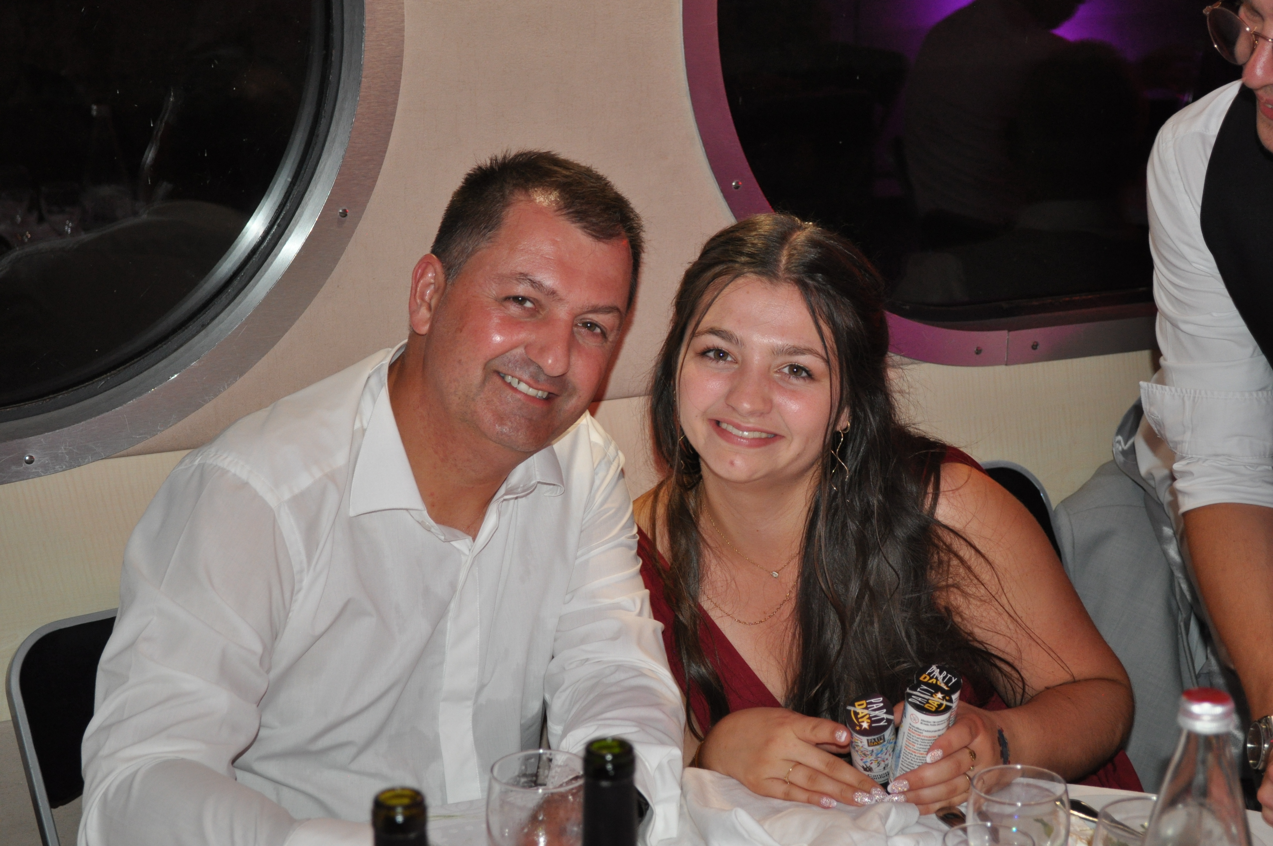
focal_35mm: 63
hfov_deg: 31.9
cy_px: 423
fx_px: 2225
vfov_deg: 21.5
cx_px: 636
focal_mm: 42
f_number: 5.3
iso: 800
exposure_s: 1/60
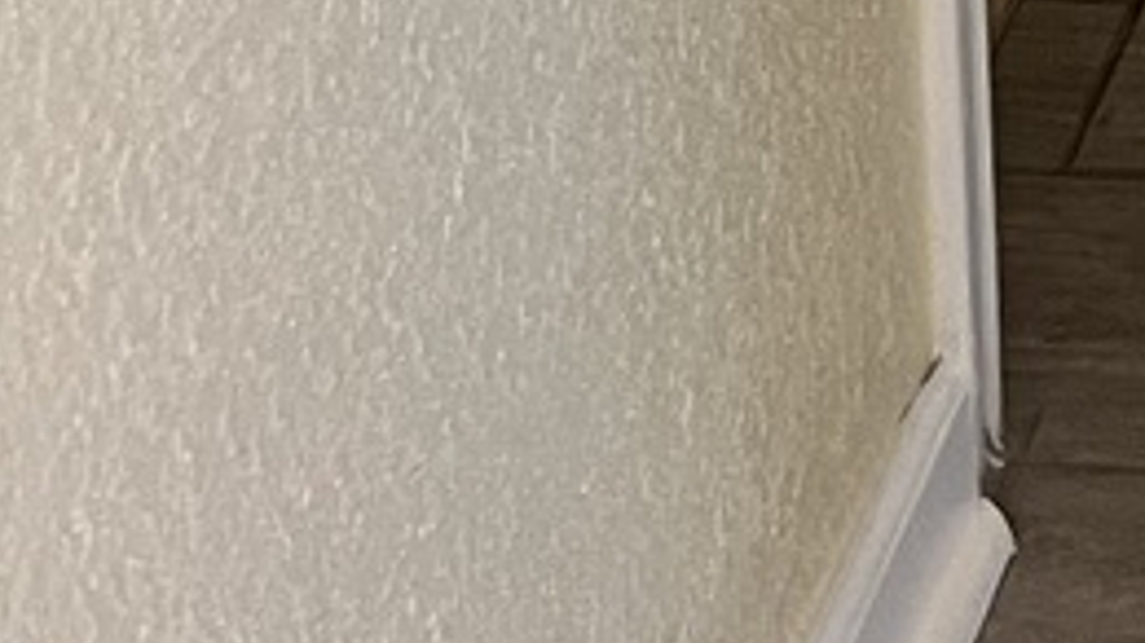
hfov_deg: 12.6
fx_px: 4765
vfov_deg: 6.5
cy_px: -1762
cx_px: 2008
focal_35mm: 157
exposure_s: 1/60
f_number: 1.5
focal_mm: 5.7
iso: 160
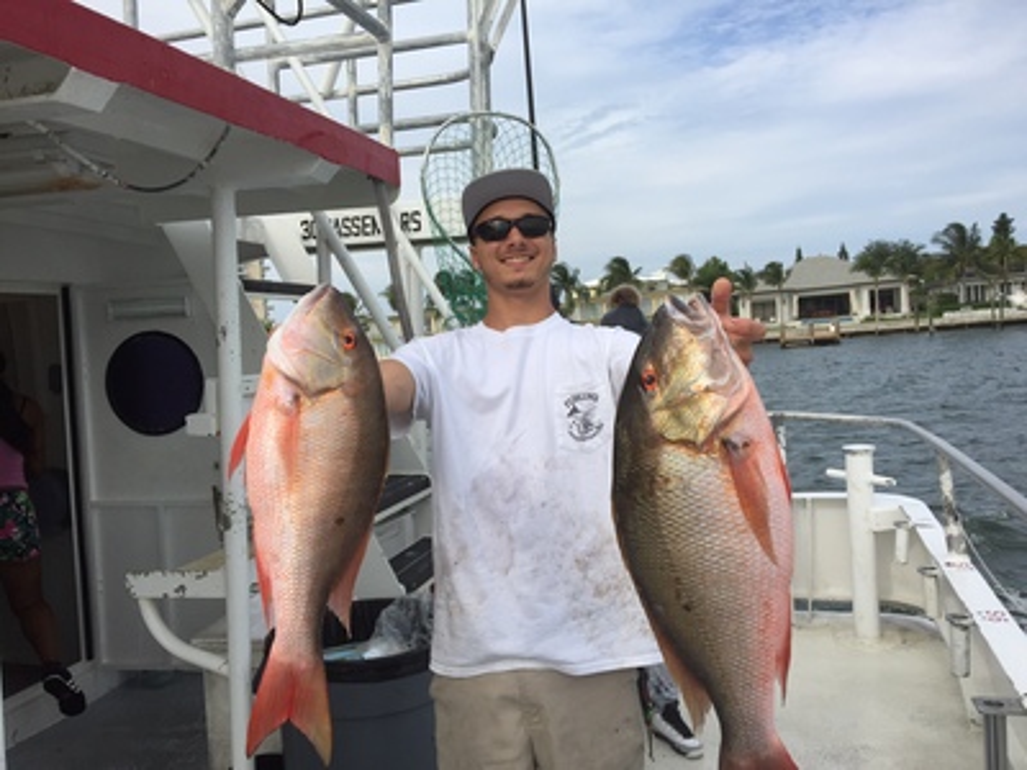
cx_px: 514
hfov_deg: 61.7
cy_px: 385
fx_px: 860
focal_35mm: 29
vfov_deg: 48.2
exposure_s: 1/1647
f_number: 2.2
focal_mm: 4.15
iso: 32
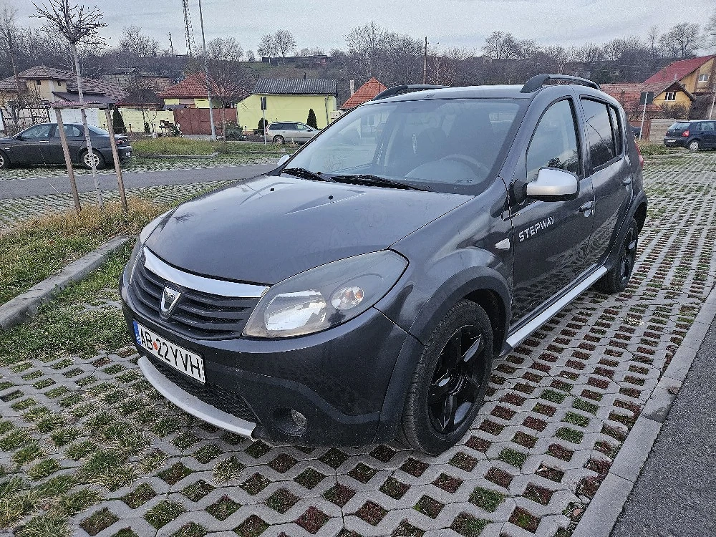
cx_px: 358
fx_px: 476
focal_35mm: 23
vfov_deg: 58.9
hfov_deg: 73.9
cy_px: 268
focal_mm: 5.4
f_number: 1.8
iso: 500
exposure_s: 1/143
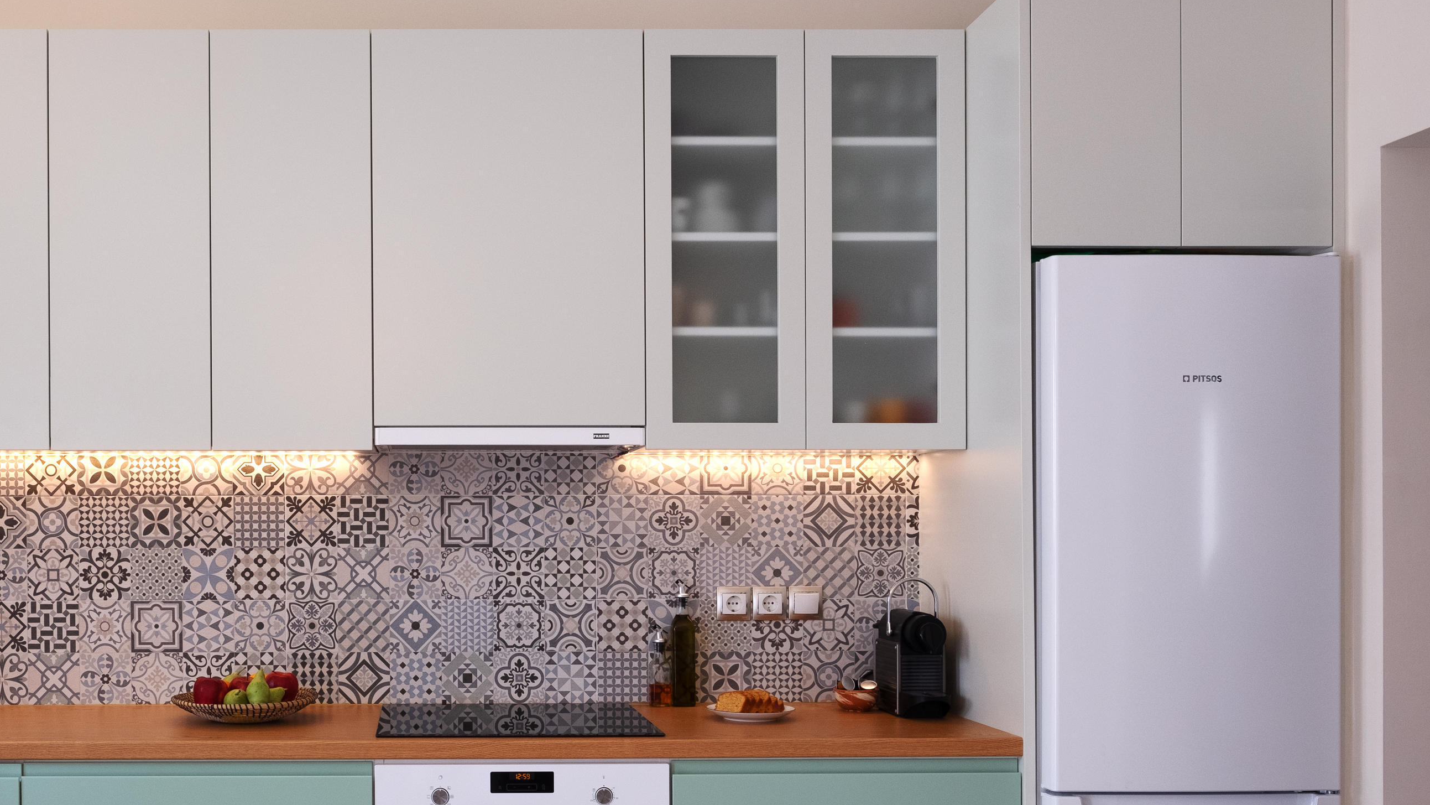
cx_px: 479
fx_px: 1327
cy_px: 596
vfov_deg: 33.1
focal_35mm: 35
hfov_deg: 55.5
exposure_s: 1/60
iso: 400
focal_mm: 16
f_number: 7.1
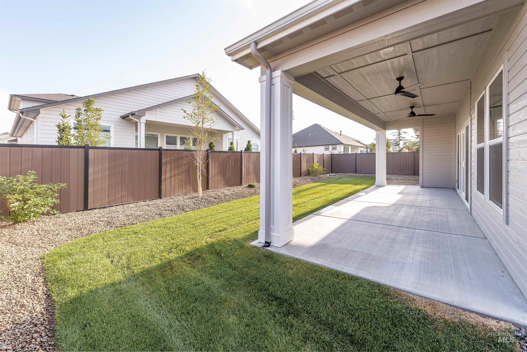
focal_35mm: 14
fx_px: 205
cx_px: 264
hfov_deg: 104.2
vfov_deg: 81.2
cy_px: 176
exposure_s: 1/80
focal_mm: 14
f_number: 5
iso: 100
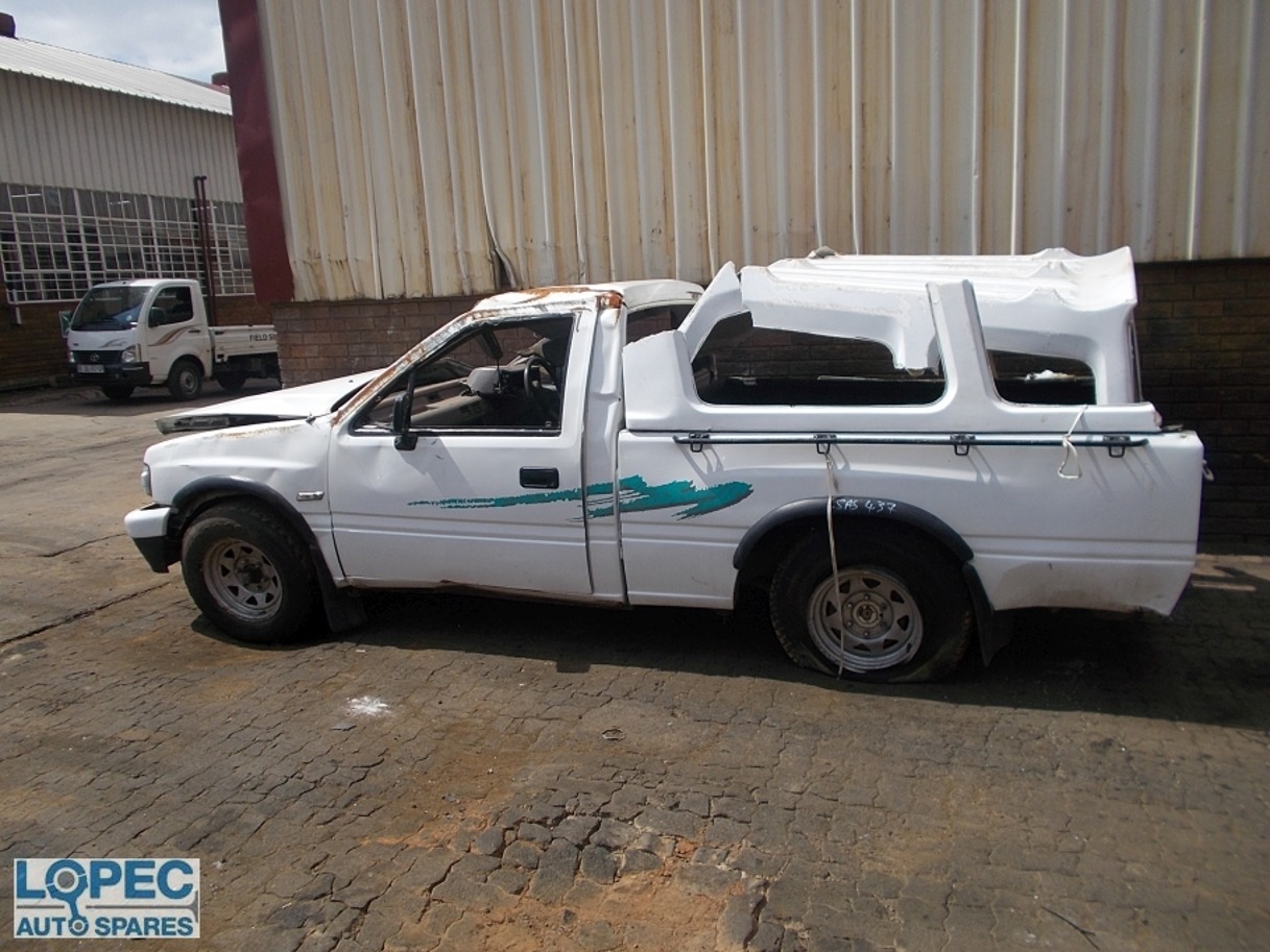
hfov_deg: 67.3
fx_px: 954
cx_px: 635
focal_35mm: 26
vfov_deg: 53.1
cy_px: 476
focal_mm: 4.6
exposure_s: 1/250
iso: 80
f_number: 8
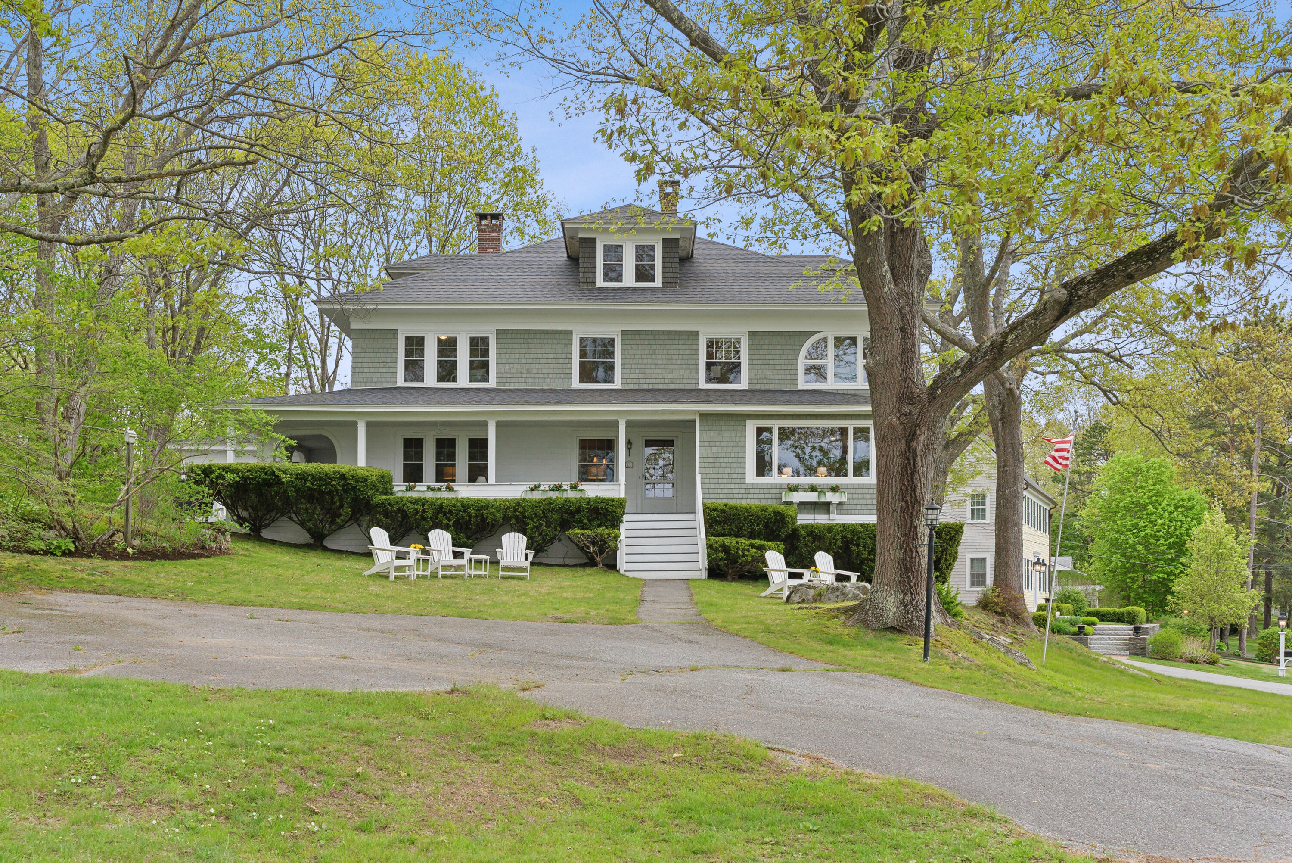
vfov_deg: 41.2
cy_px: 432
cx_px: 646
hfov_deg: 58.7
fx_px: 1149
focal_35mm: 32
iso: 320
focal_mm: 32
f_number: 7.1
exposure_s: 1/125
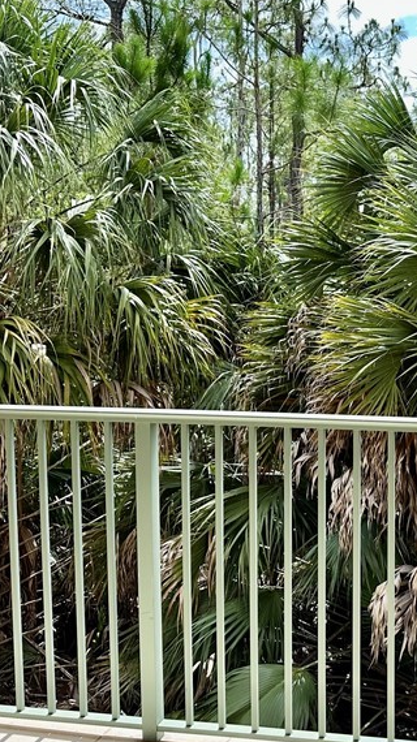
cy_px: 336
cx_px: 478
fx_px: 925
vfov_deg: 43.7
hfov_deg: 23.5
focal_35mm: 47
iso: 80
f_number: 1.78
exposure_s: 1/980
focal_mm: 6.86
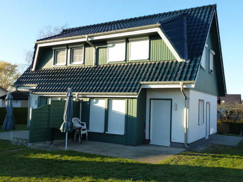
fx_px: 232
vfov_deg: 42.9
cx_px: 122
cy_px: 91
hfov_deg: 55.4
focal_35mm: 33
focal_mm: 5.9
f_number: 4
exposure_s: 1/250
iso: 160
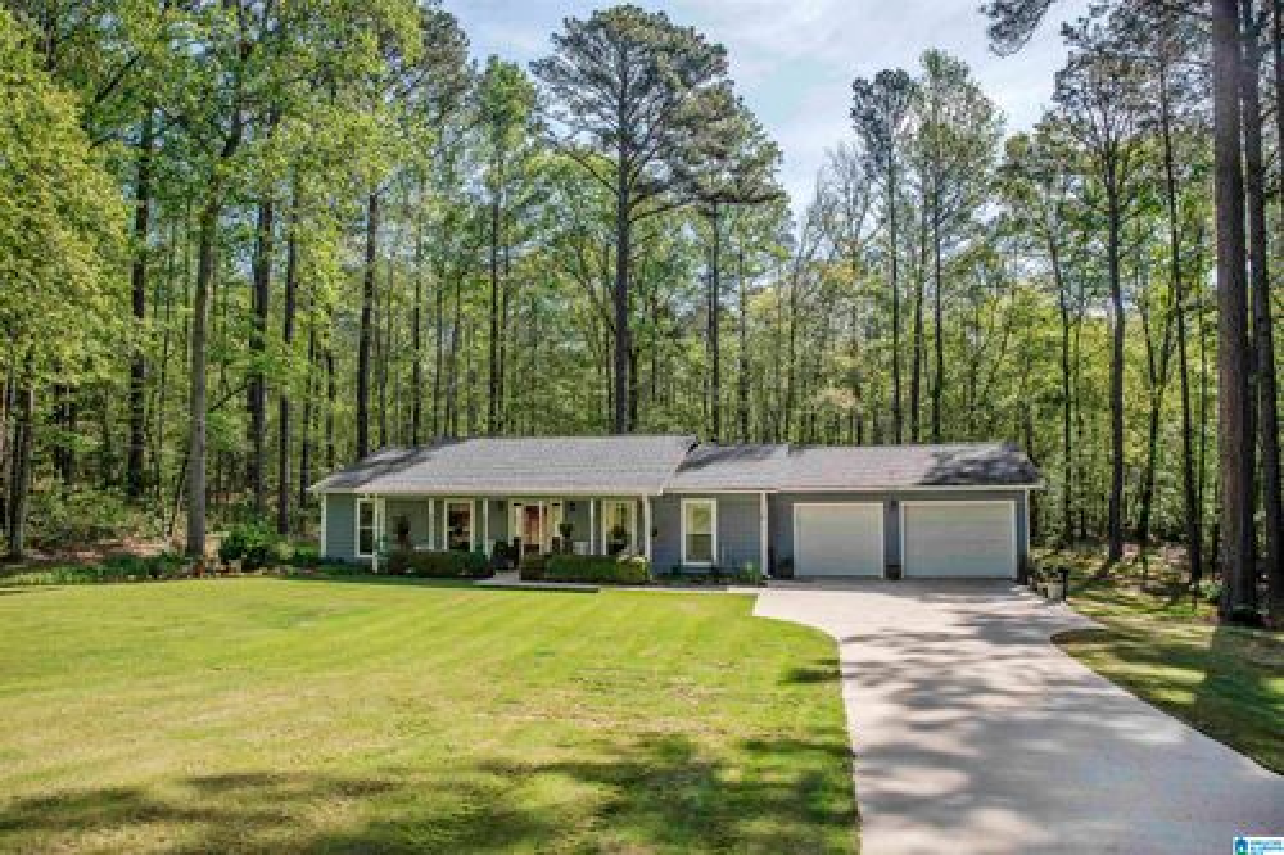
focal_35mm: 24
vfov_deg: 53.1
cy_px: 428
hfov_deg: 73.8
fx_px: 856
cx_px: 642
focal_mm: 24
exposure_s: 1/1600
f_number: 8
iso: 200
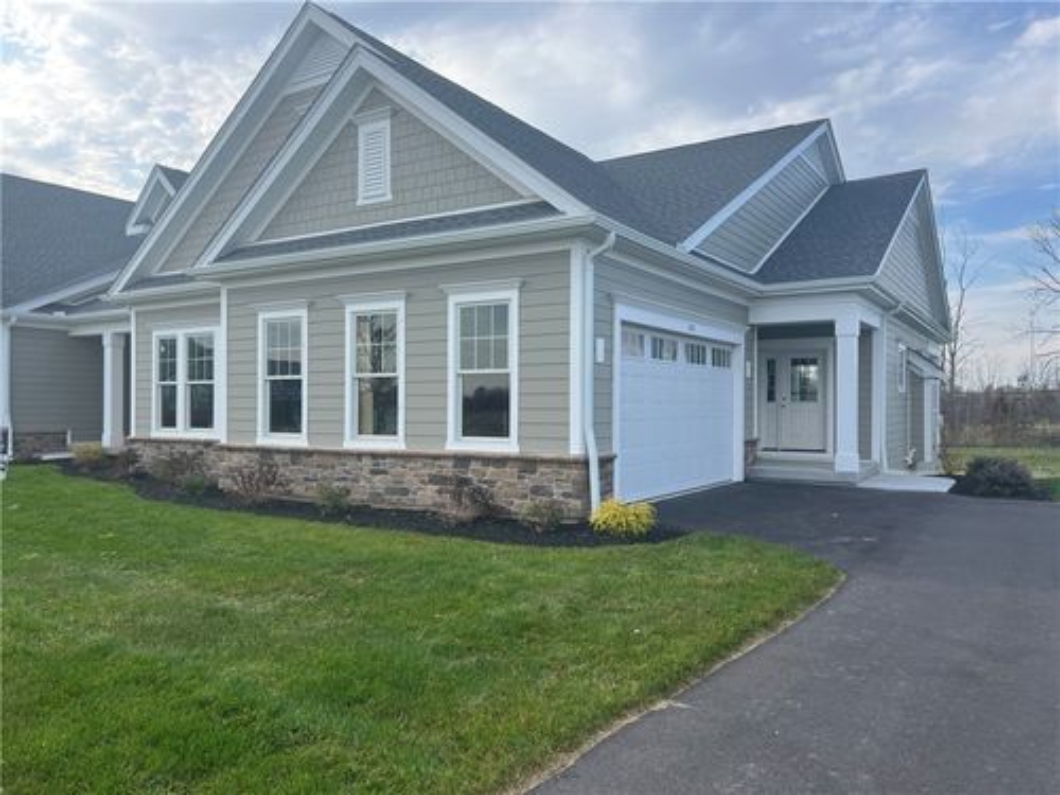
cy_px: 398
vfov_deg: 53.1
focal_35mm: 26
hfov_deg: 67.3
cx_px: 530
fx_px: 796
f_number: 1.5
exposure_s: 1/1669
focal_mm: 5.7
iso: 50
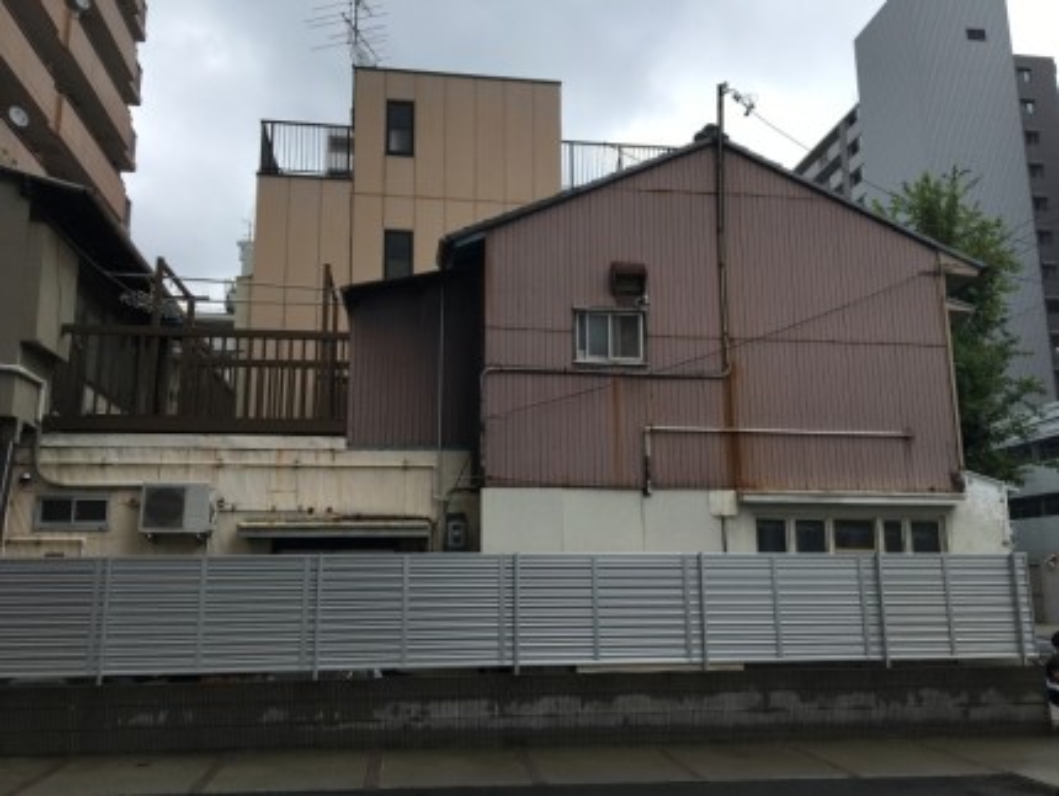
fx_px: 888
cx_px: 530
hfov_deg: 61.6
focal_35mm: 29
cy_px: 398
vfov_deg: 48.3
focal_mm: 4.15
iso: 25
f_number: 2.2
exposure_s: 1/827
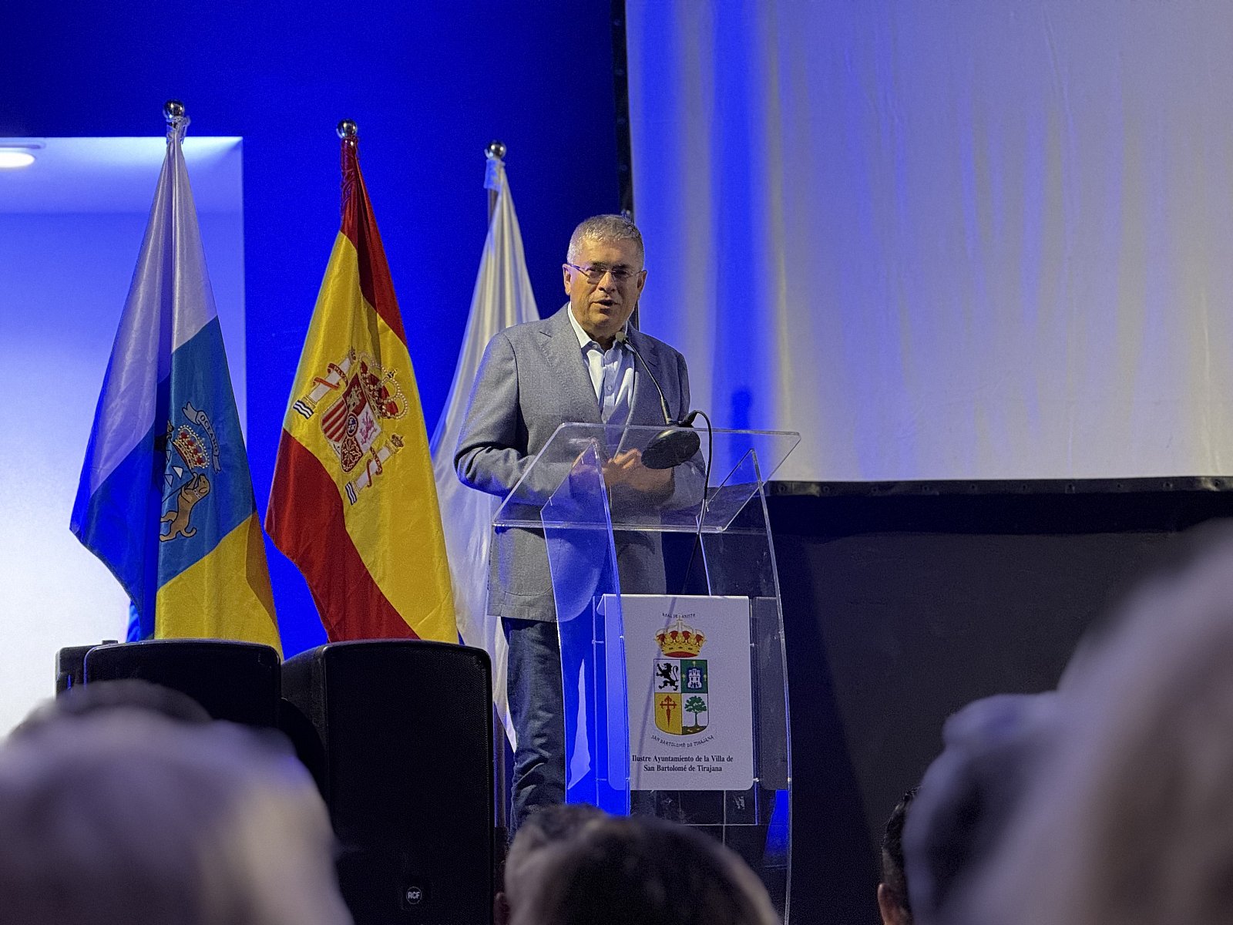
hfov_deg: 16.4
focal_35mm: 120
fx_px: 4274
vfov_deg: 12.3
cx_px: 616
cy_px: 462
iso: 500
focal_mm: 15.66
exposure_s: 1/32
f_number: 2.8
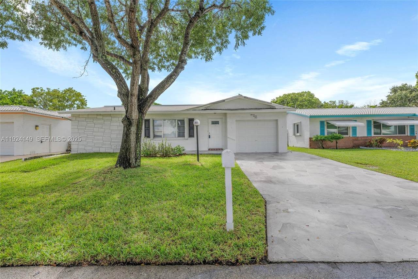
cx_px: 209
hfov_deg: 98.5
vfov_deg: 75.5
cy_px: 140
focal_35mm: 16
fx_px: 180
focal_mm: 15.5
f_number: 8
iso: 64
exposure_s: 1/15
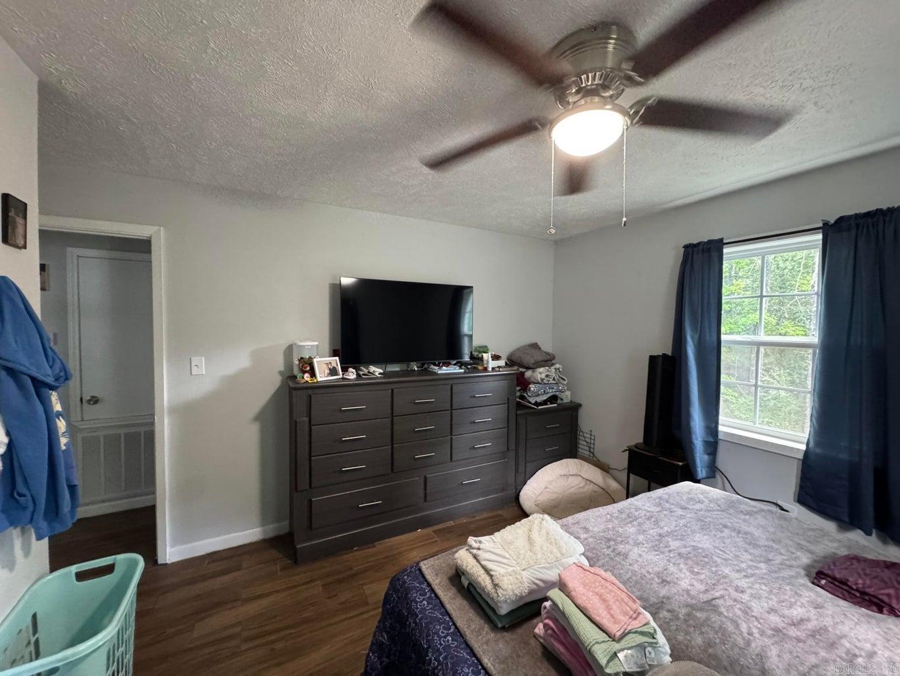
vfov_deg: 85.7
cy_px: 338
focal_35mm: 14
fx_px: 364
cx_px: 450
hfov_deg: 102.1
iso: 1000
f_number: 2.2
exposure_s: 1/40
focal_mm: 2.22
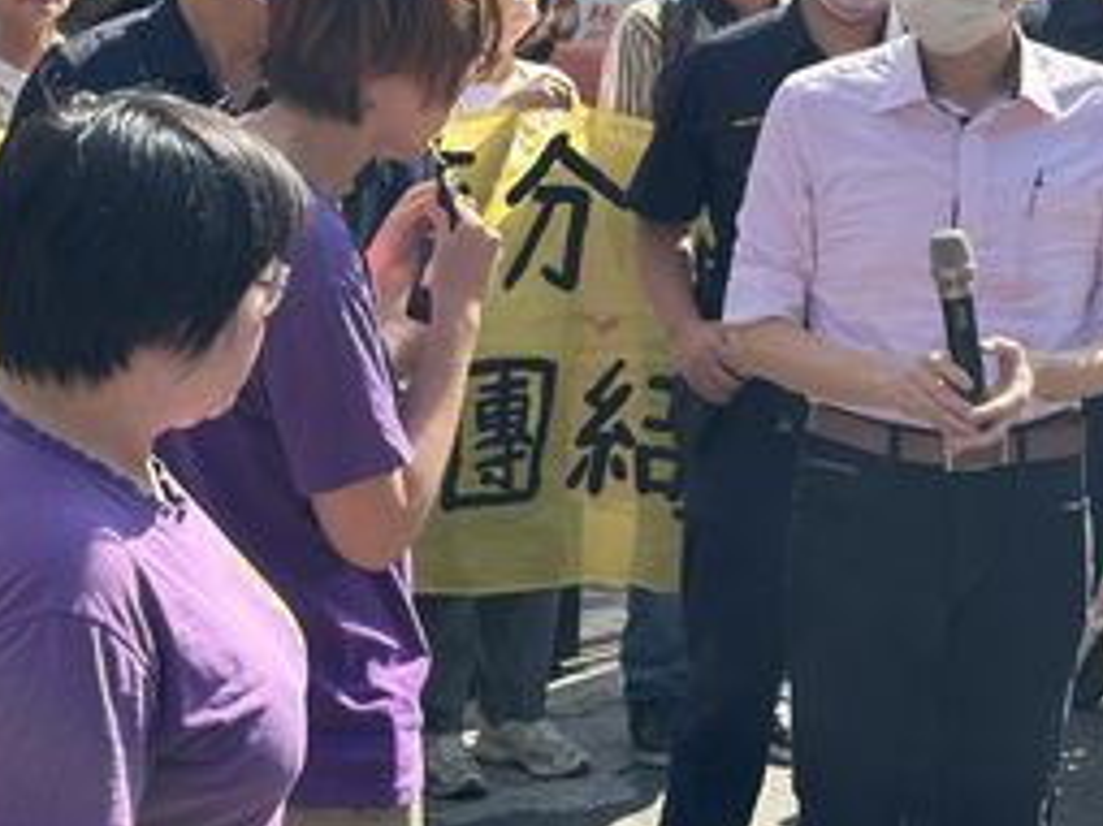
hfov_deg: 17.4
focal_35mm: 113
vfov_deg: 13.1
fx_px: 3599
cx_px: 705
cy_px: 285
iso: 64
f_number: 1.78
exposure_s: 1/980
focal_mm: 6.86
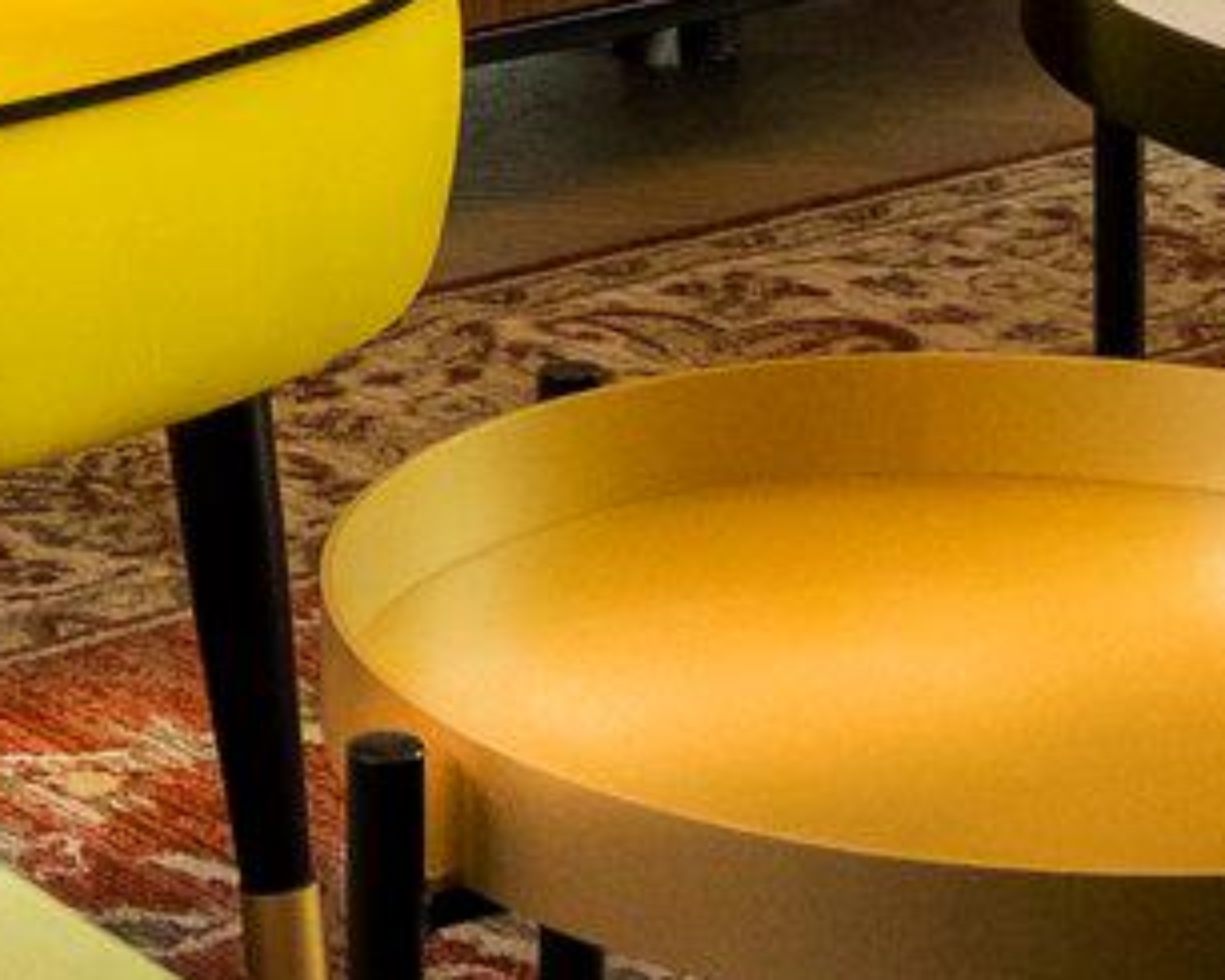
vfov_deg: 10.6
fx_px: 4787
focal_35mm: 132
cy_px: -1054
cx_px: 837
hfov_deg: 14.6
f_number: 5
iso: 1000
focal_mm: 14
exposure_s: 1/80
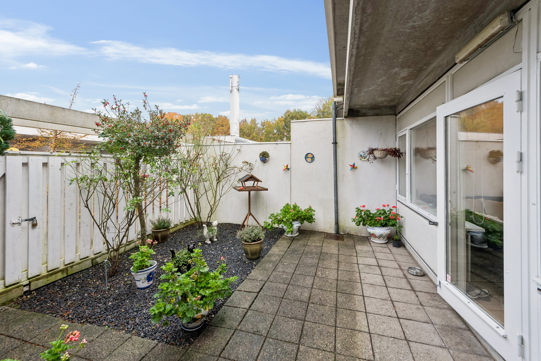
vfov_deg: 81.2
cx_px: 270
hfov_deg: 104.3
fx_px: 210
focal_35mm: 14
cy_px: 180
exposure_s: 1/60
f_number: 13
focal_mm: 14
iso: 640
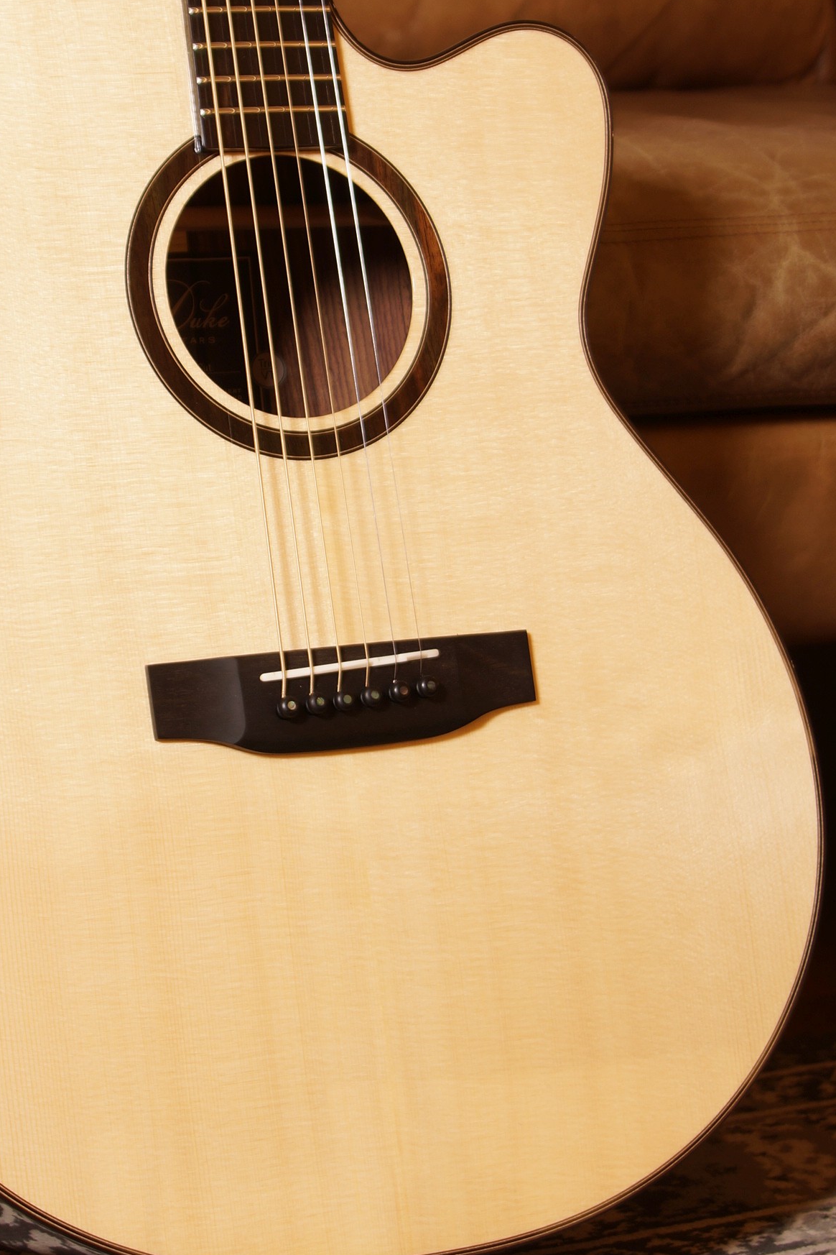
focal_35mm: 94
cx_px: 257
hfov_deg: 14.5
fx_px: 3274
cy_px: 482
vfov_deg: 21.6
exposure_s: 1/13
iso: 100
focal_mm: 40
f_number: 5
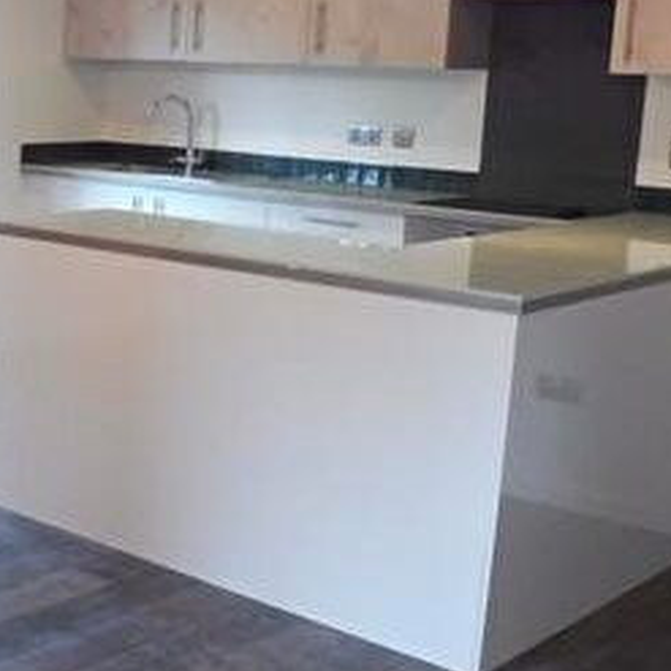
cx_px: -187
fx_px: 1316
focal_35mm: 60
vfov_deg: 28.5
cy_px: 268
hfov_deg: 25.0
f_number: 3.3
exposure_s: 1/30
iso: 400
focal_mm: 4.3
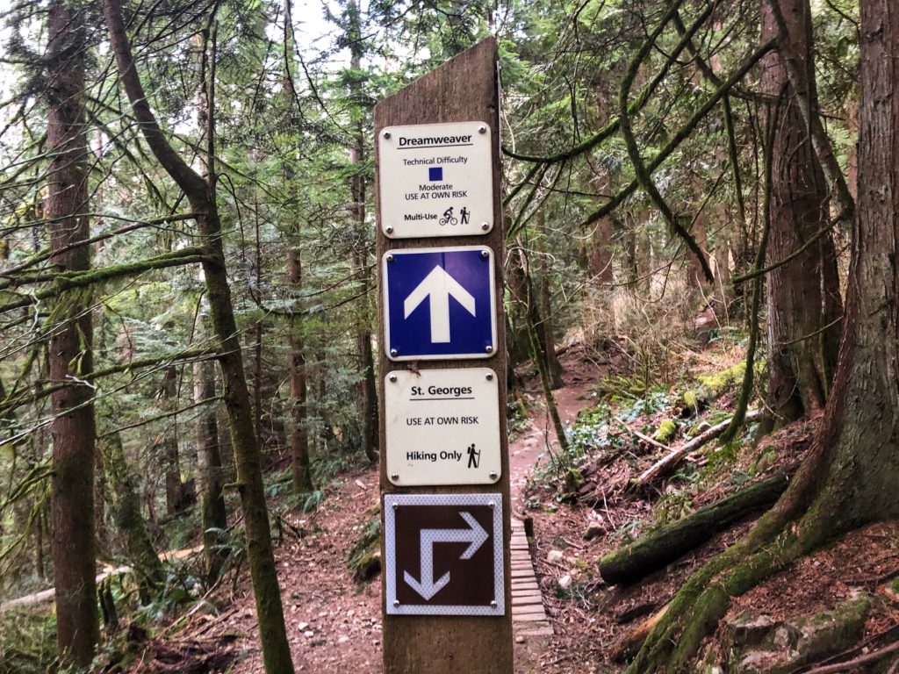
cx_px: 450
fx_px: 727
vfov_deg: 49.7
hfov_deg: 63.4
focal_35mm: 28
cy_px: 337
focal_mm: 3.99
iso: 100
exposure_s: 1/5
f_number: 1.8
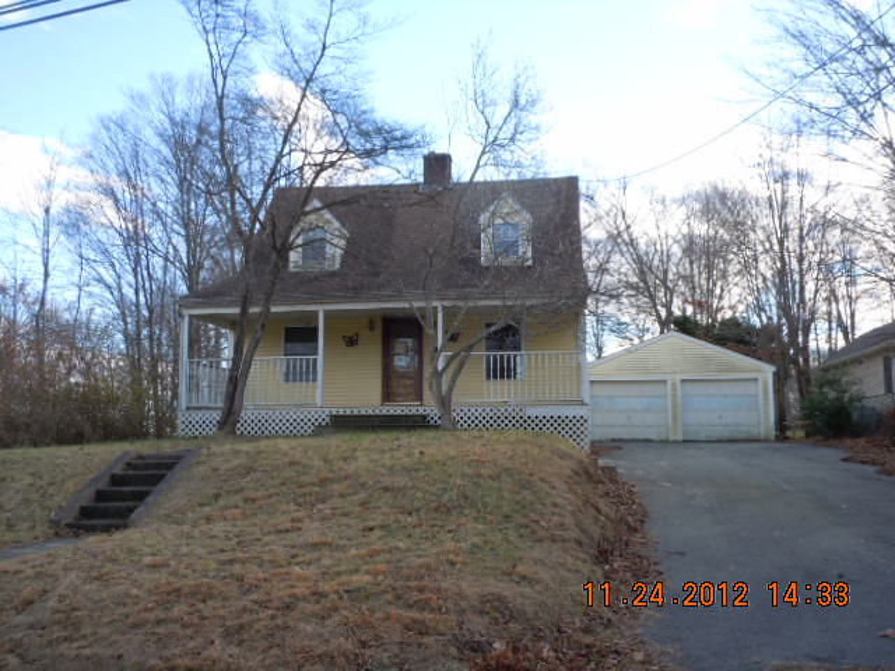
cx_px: 448
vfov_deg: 36.8
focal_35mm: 39
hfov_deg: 47.9
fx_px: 1008
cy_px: 336
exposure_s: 1/160
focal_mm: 6.9
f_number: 4.3
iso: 100
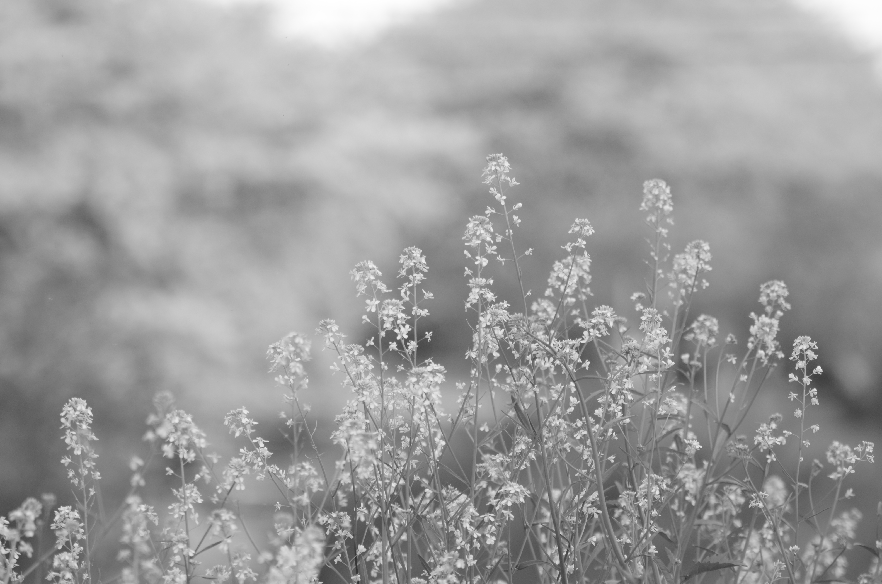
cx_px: 441
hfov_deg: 4.6
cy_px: 292
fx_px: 11002
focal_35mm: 450
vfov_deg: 3.0
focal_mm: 300
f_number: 5.6
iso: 400
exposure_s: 1/160
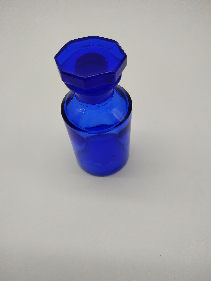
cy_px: 140
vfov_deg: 71.6
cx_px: 106
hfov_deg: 56.8
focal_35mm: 24
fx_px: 195
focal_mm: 3.94
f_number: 1.9
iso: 100
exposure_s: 1/528
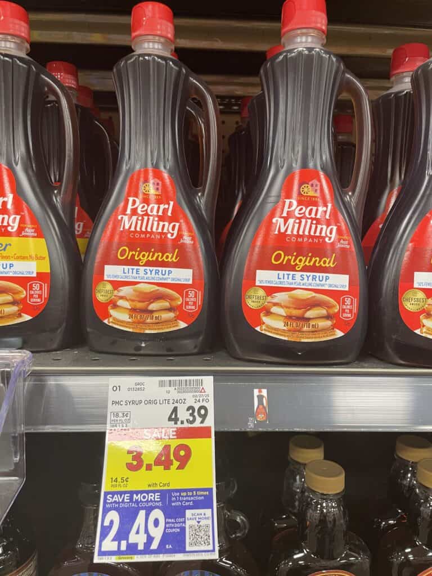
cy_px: 288
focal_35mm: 26
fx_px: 433
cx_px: 216
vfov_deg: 67.3
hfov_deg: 53.1
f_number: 1.6
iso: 125
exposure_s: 1/60
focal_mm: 4.2
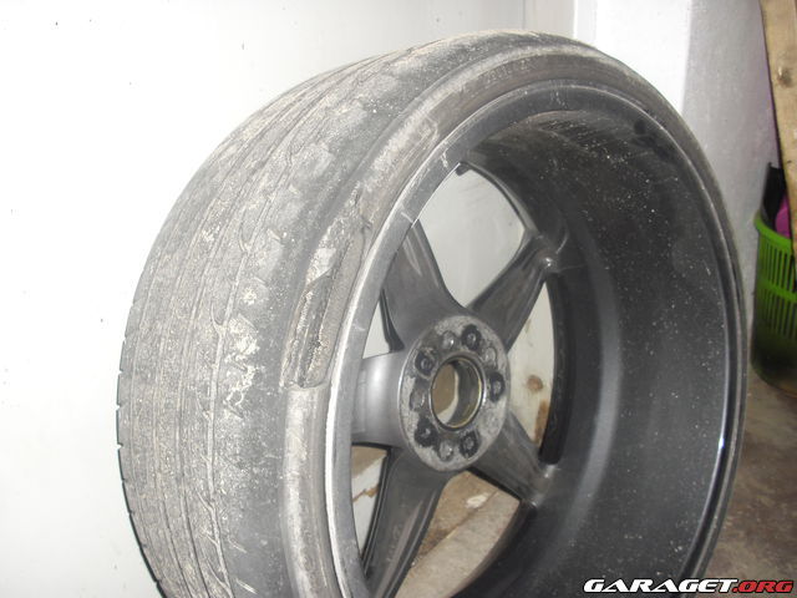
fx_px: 875
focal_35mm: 38
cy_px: 299
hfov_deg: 49.0
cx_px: 398
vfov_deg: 37.7
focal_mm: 6.2
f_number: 2.8
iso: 100
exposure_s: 1/60
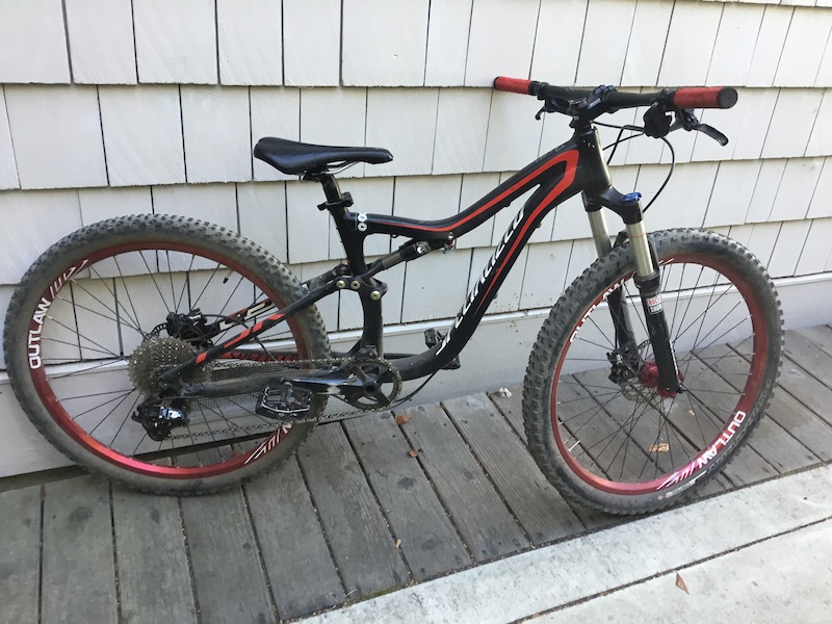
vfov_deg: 45.4
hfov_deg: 58.4
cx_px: 416
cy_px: 312
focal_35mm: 31
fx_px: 745
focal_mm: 3.3
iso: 32
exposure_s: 1/30
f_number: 2.4
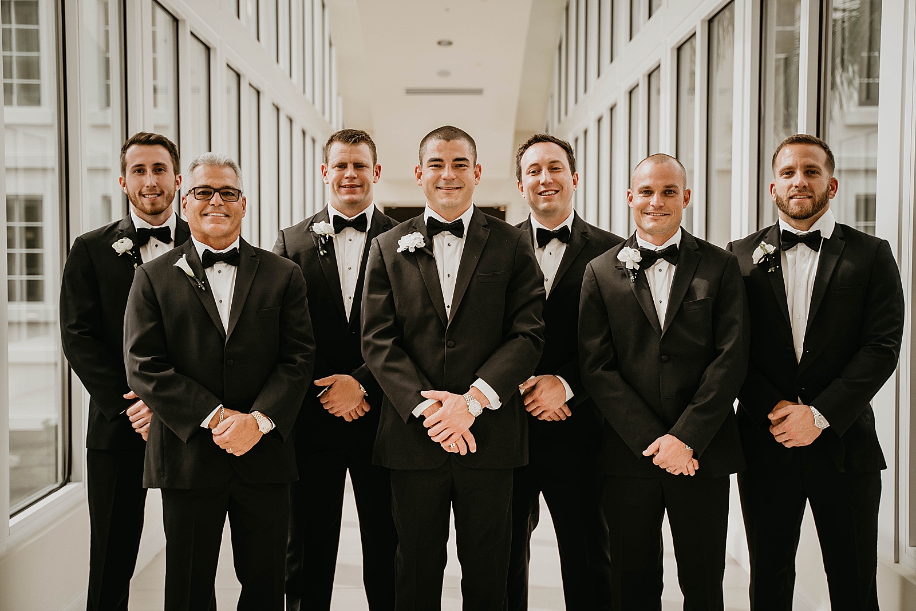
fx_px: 1221
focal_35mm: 48
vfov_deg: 28.1
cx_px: 458
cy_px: 306
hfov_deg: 41.1
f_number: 2.8
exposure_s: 1/400
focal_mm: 48
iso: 400
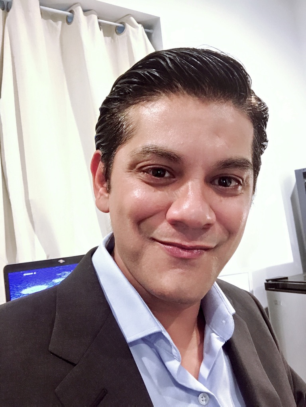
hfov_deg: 44.2
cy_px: 204
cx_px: 153
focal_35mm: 32
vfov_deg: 56.8
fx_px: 377
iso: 200
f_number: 2.2
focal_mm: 2.87
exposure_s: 1/15
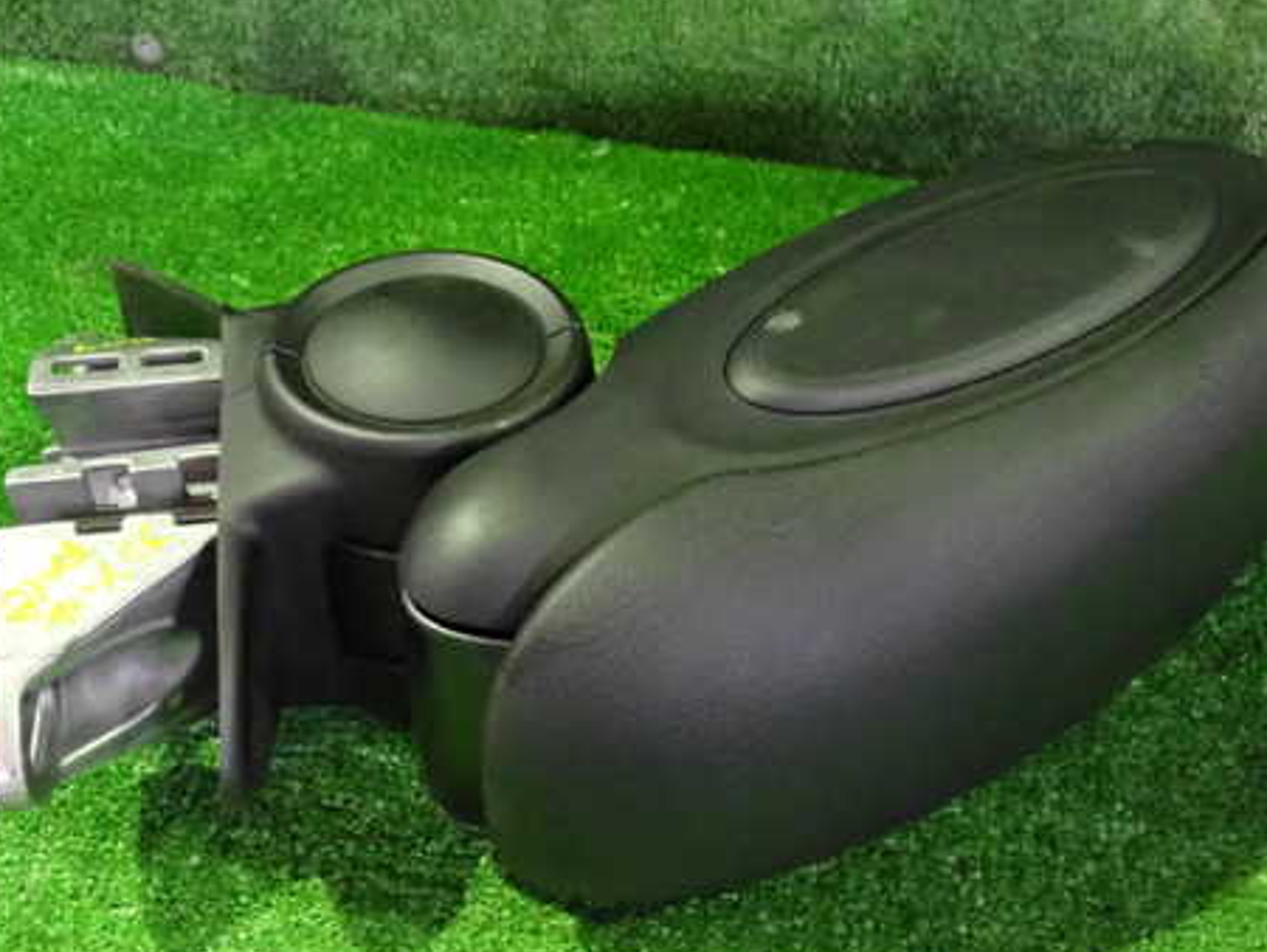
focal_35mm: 40
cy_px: 476
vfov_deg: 36.0
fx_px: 1465
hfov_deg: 46.8
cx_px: 625
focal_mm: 5.4
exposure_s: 1/50
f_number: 2.3
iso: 3200
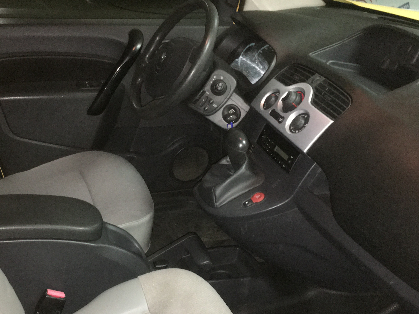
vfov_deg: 31.4
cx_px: 168
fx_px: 557
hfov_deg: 41.1
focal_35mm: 46
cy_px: 196
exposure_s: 1/17
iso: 320
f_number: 2.2
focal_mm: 4.15
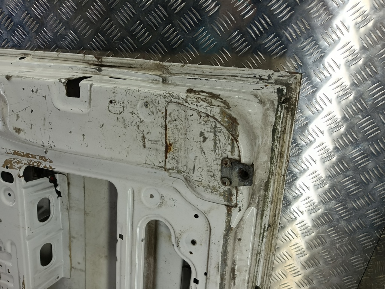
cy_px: 144
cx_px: 192
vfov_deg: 58.9
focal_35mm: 23
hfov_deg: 73.9
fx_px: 256
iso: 110
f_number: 1.6
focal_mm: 4.11
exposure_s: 1/100
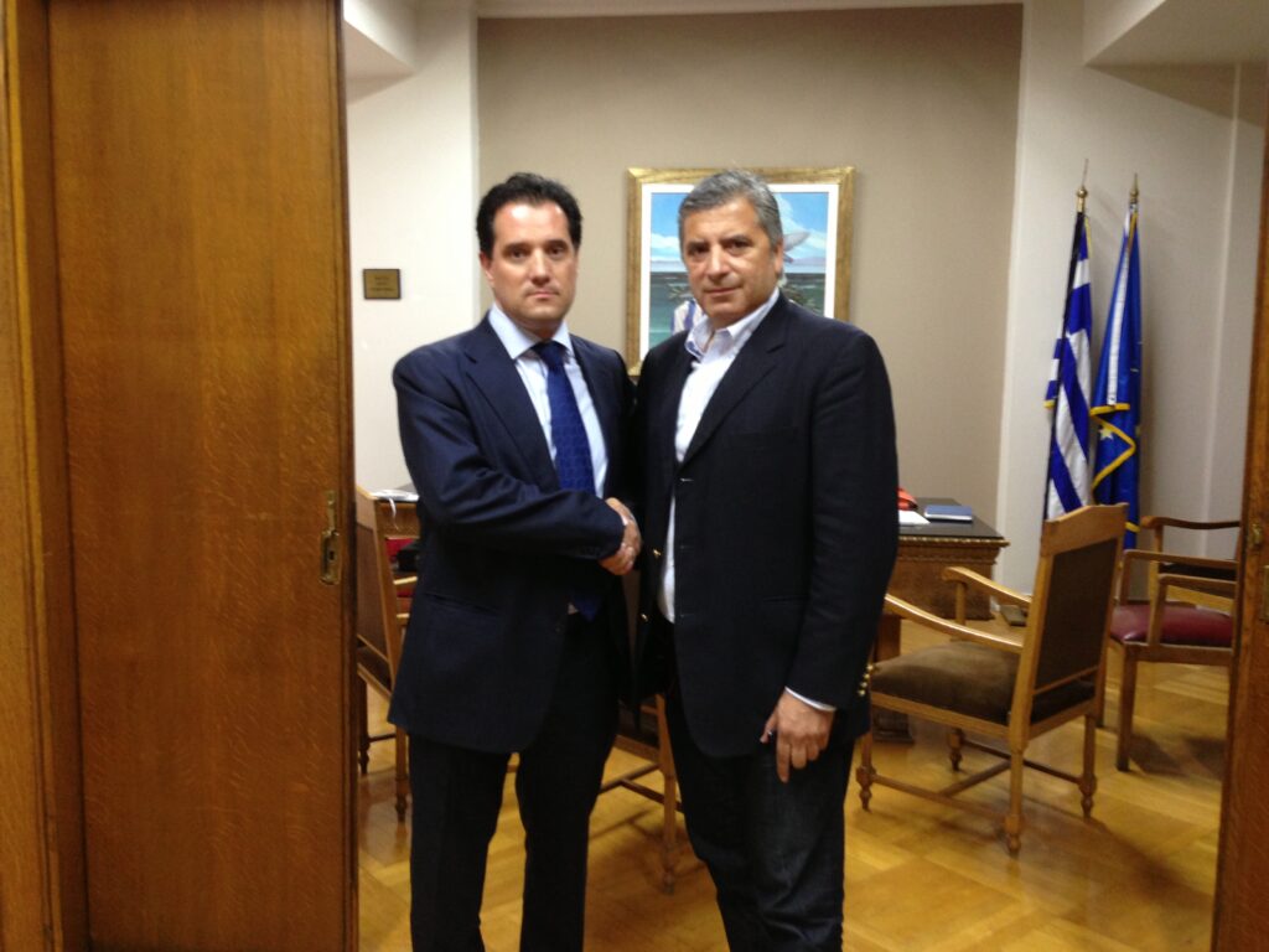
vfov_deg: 42.9
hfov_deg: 55.4
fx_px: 1210
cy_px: 476
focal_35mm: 33
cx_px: 634
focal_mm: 4.13
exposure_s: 1/20
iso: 125
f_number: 2.4
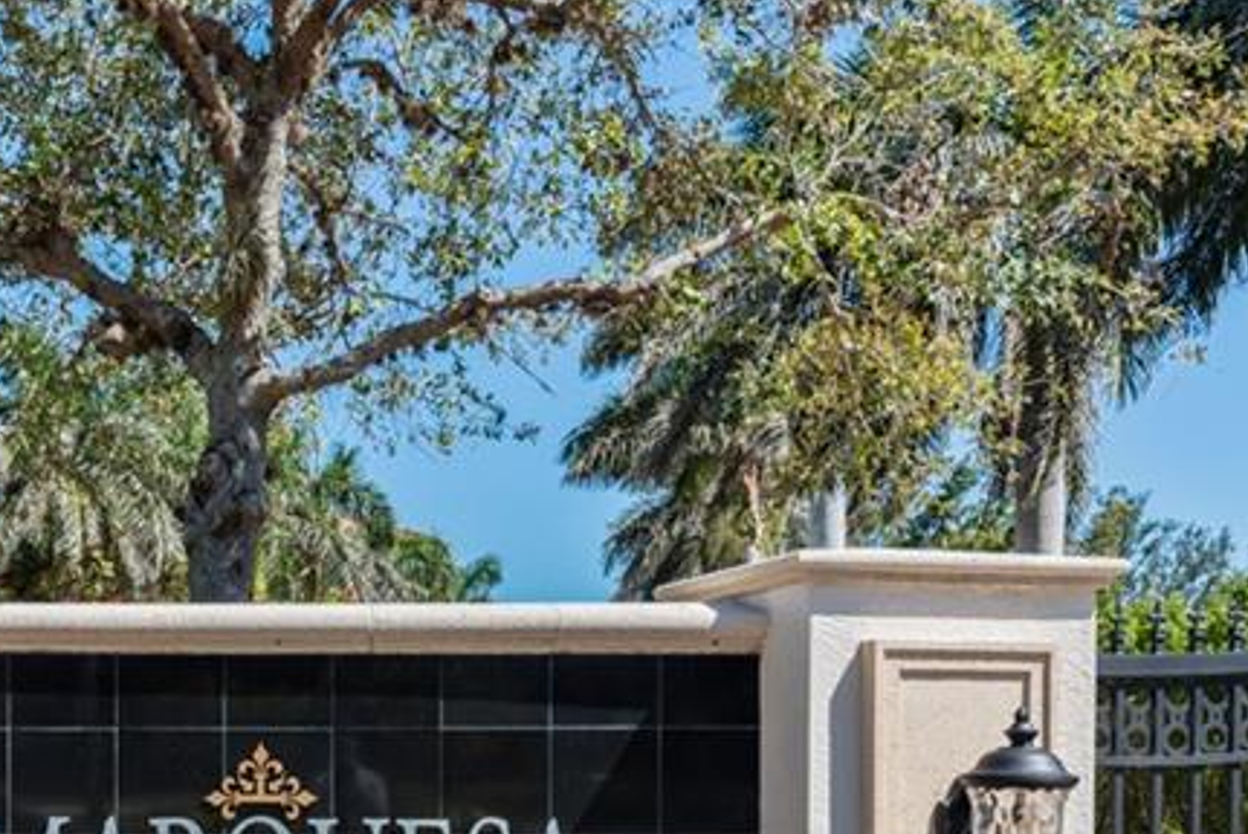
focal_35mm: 57
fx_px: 1977
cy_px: 786
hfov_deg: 34.1
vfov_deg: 23.1
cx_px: 281
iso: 320
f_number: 9
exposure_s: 1/250
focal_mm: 24
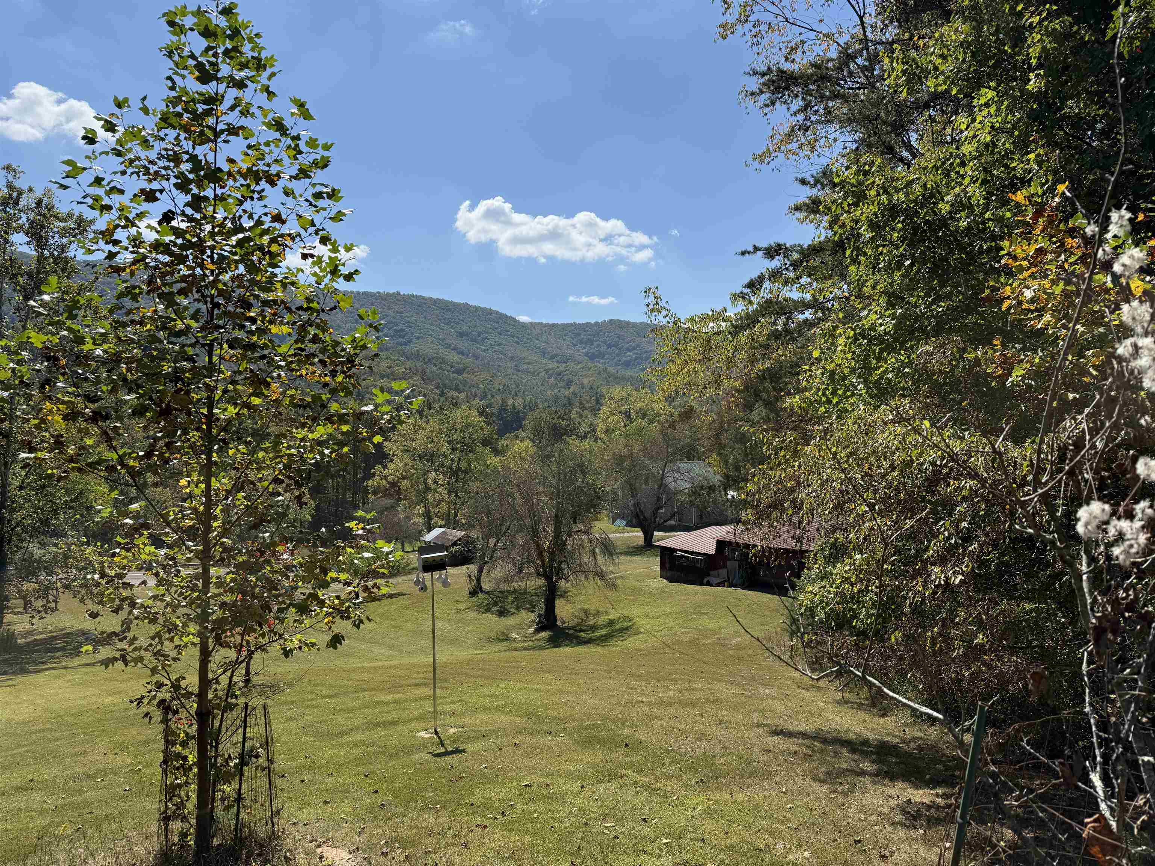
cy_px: 433
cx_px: 578
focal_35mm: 24
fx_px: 801
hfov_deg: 71.6
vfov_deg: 56.8
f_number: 1.78
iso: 80
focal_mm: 6.76
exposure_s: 1/5319
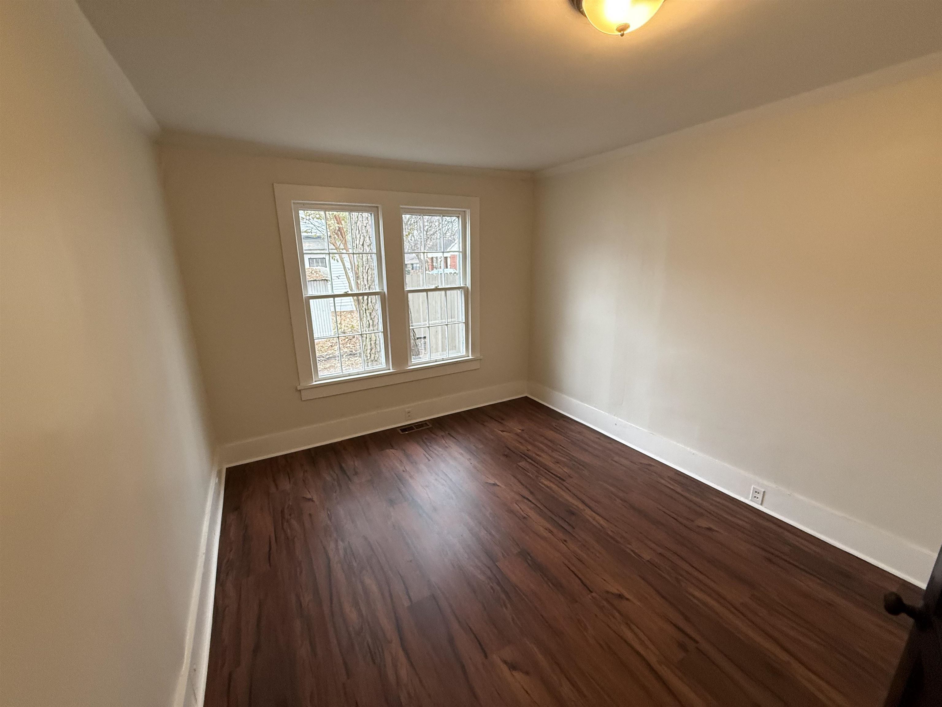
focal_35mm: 14
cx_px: 471
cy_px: 354
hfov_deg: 102.1
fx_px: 381
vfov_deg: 85.7
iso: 320
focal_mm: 2.22
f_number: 2.2
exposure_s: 1/120
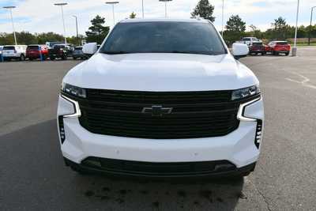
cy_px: 106
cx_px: 158
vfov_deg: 43.6
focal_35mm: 30
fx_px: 263
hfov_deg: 61.9
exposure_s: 1/250
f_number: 8
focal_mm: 20
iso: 110
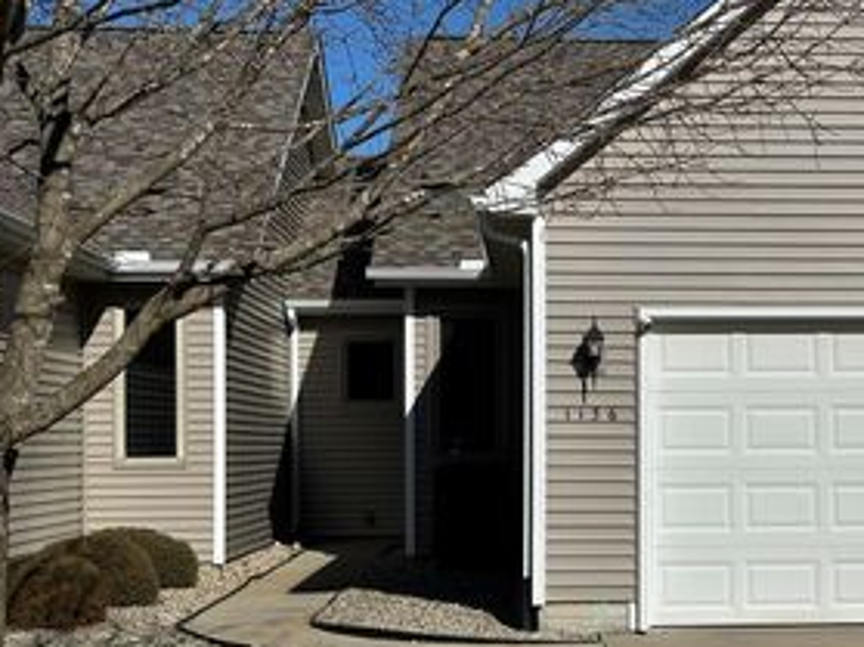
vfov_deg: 17.1
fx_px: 2146
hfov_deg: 22.4
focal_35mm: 86
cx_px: 703
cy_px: 407
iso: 64
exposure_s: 1/12048
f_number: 1.78
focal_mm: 6.86
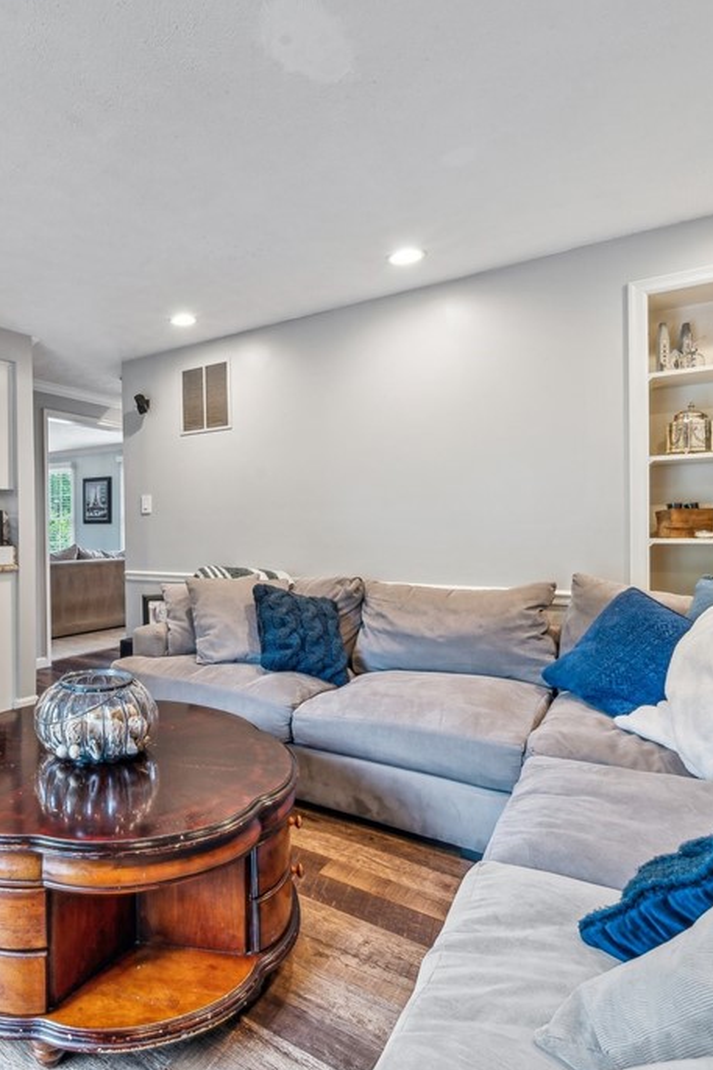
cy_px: 525
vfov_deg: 86.9
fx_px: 565
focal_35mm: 19
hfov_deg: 59.6
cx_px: 145
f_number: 11
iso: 50
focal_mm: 12
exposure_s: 1/1.43
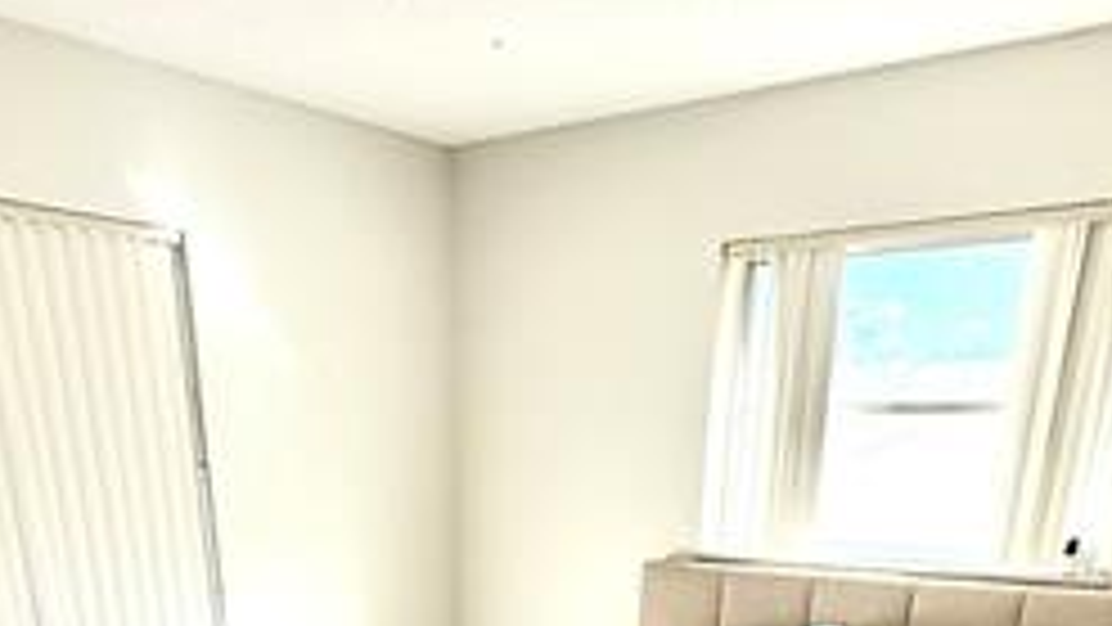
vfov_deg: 24.7
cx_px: 491
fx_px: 1091
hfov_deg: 53.9
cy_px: 937
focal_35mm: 37
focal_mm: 2.22
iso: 125
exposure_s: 1/120
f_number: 2.2
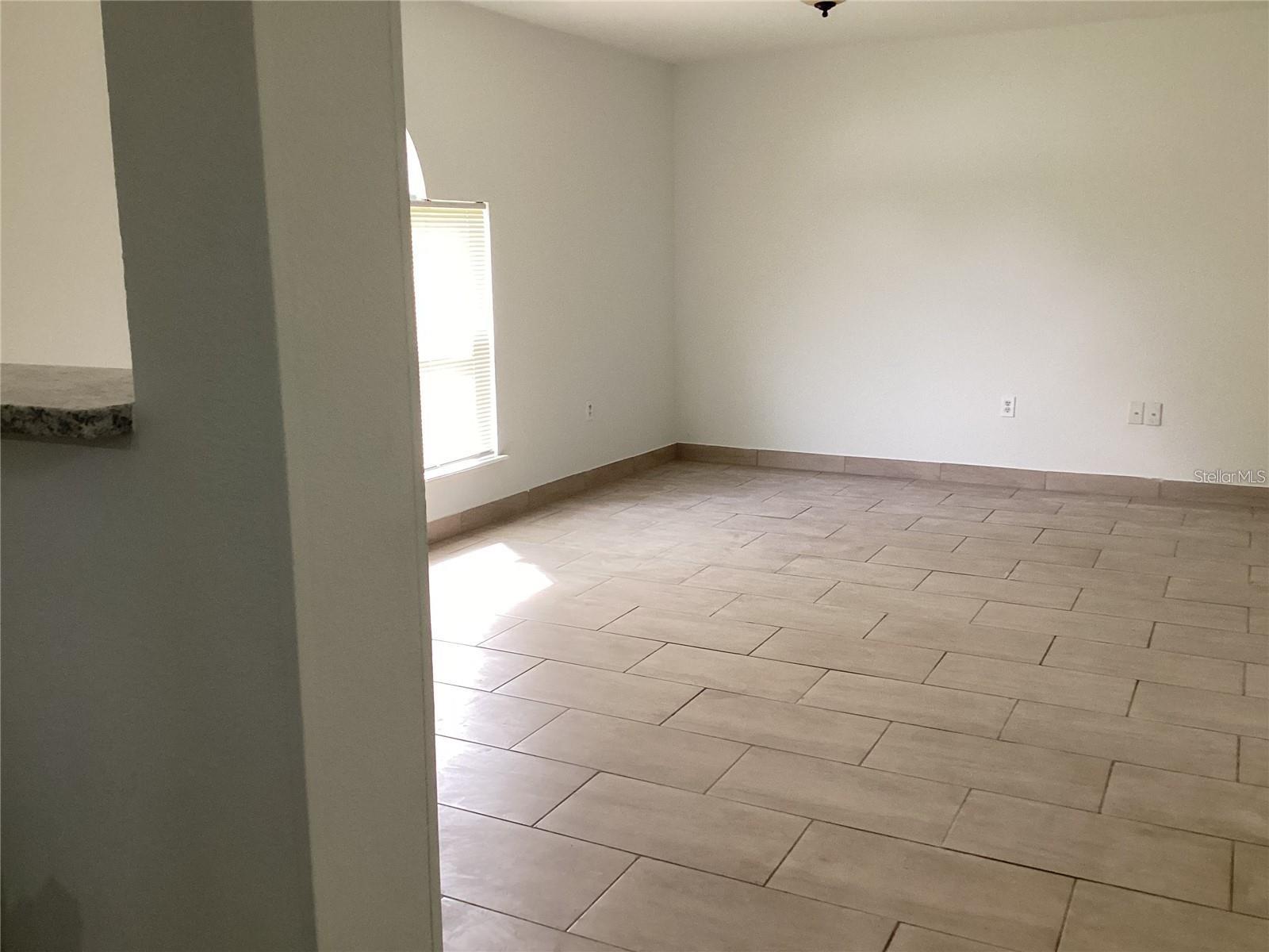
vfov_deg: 45.4
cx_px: 634
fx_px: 1136
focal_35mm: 31
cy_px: 476
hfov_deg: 58.4
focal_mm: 3.3
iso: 125
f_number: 2.4
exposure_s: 1/60
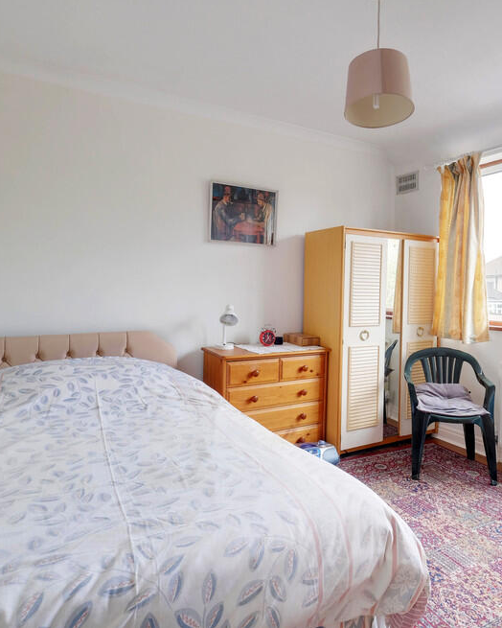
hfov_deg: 62.7
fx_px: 409
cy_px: 302
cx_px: 295
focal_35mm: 22
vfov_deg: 75.0
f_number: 9
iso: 400
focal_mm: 10
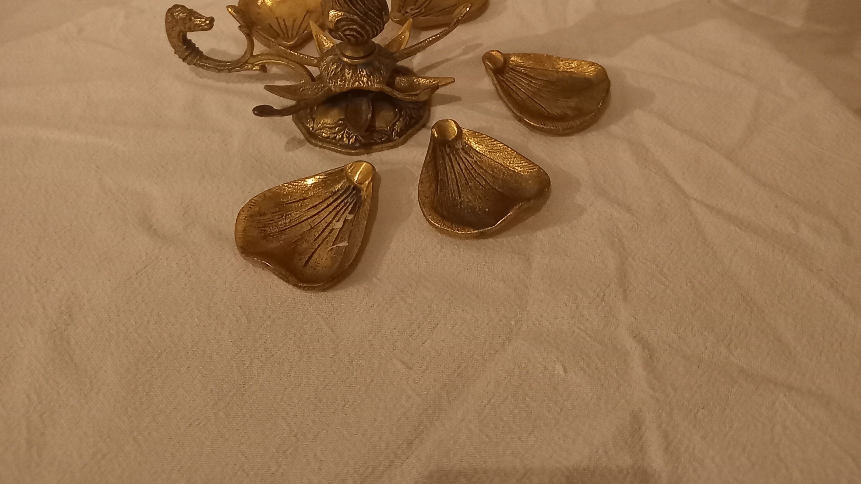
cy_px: -52
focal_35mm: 37
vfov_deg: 28.9
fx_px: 845
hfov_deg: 54.0
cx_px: 429
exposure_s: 1/25
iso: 800
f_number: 1.8
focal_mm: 4.65
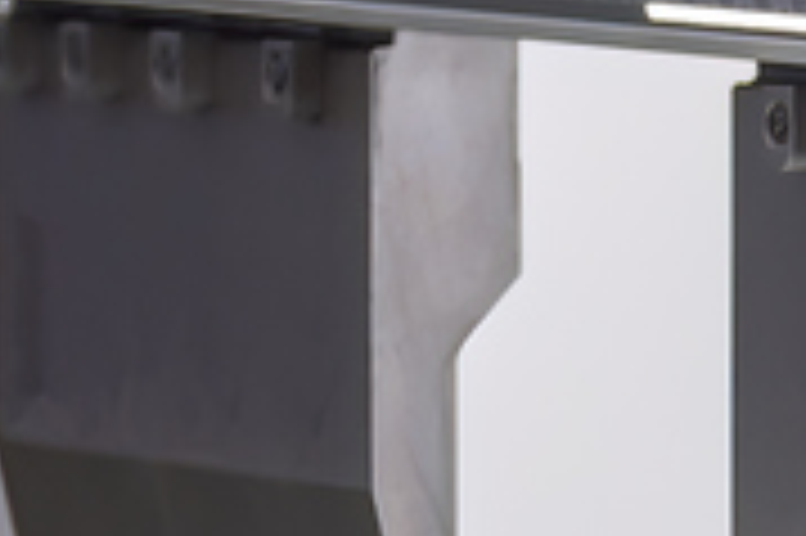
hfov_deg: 3.9
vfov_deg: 2.6
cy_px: 980
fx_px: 11967
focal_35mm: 535
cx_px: 473
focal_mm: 88
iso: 500
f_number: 5
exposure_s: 1/160
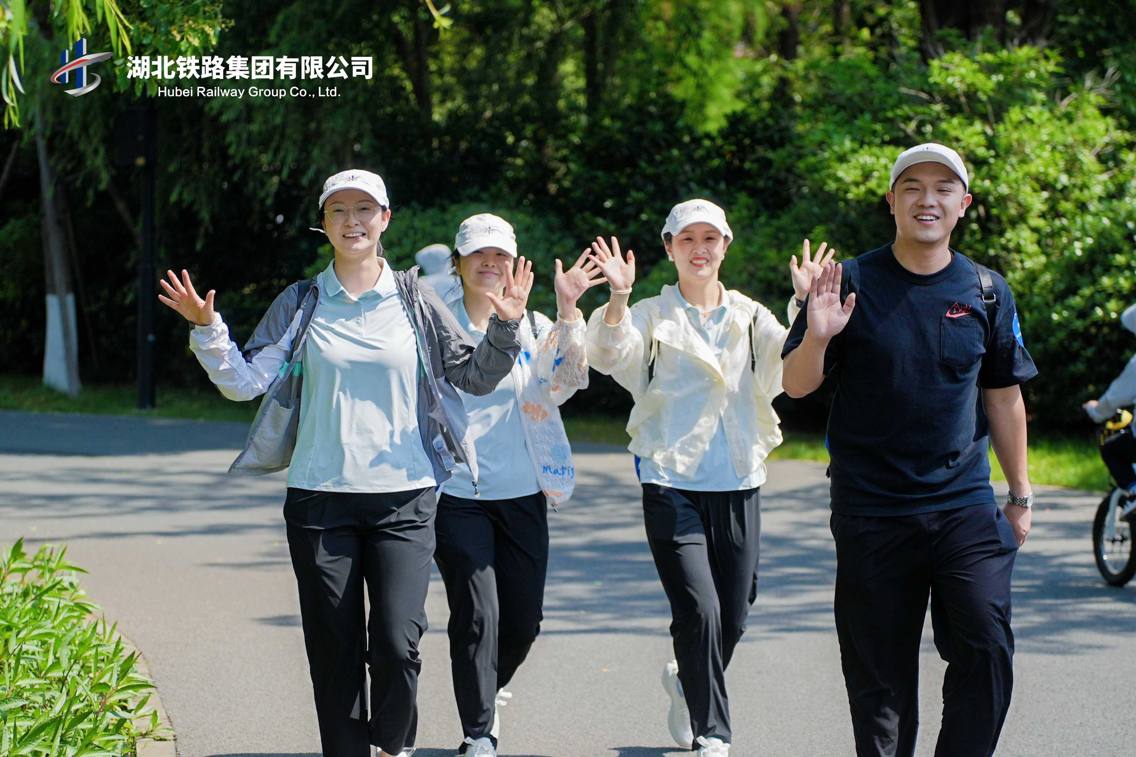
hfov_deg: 21.0
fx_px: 3061
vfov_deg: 14.1
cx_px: 568
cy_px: 378
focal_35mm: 97
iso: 160
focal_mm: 65
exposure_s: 1/2500
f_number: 2.8
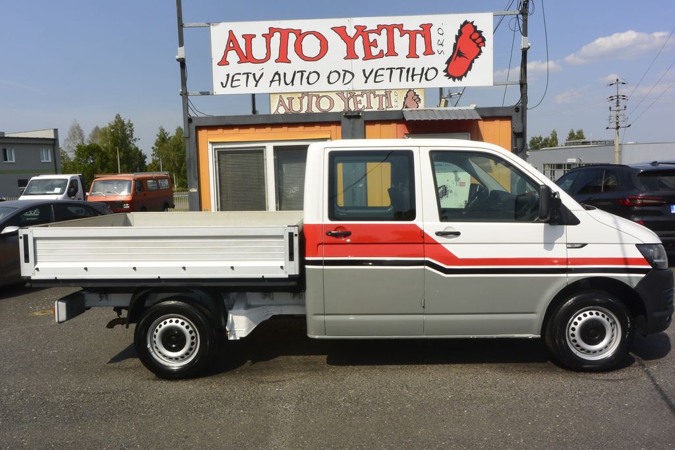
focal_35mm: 27
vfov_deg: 47.9
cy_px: 225
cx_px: 338
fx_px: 506
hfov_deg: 67.4
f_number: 13
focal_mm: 10
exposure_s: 1/250
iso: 160
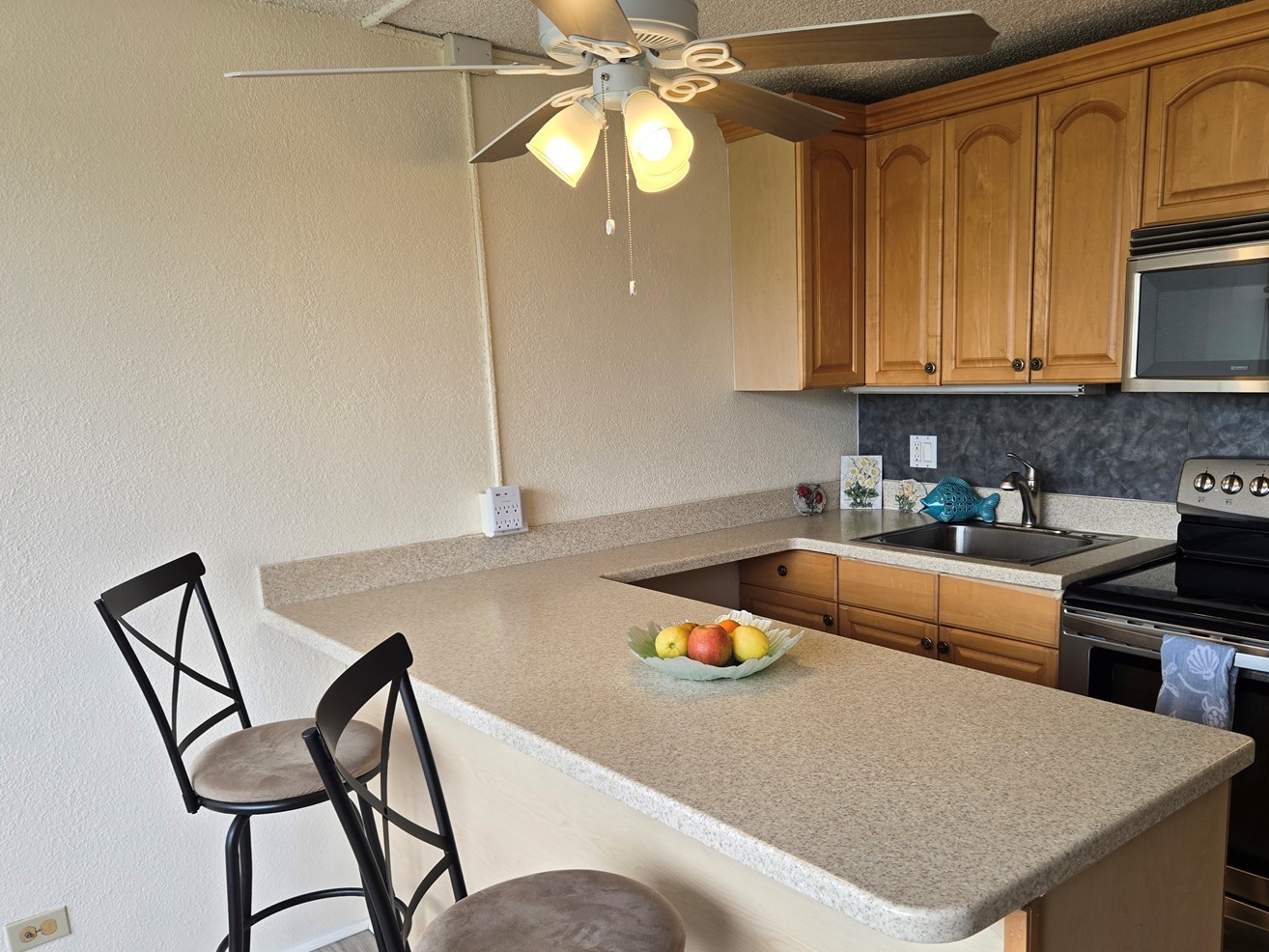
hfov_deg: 63.0
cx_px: 743
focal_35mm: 28
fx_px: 1027
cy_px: 559
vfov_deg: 49.5
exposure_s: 1/120
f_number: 1.8
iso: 40
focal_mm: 5.4
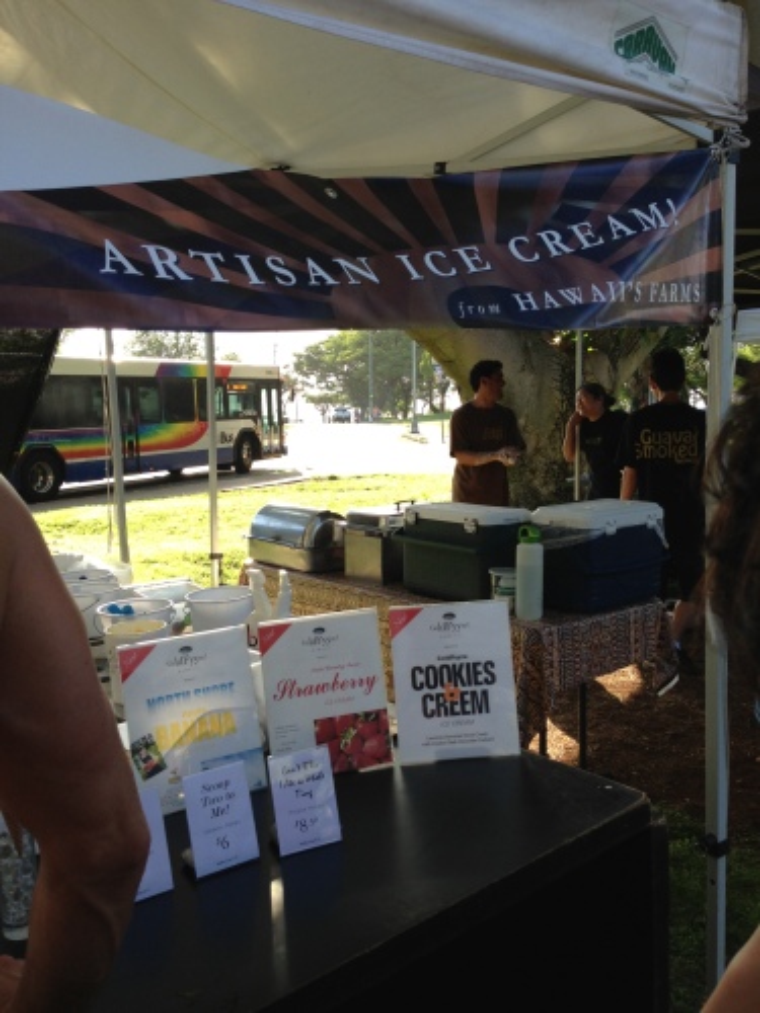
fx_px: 966
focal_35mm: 33
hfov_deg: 42.9
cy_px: 506
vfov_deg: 55.4
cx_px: 380
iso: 50
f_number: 2.4
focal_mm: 4.13
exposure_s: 1/226
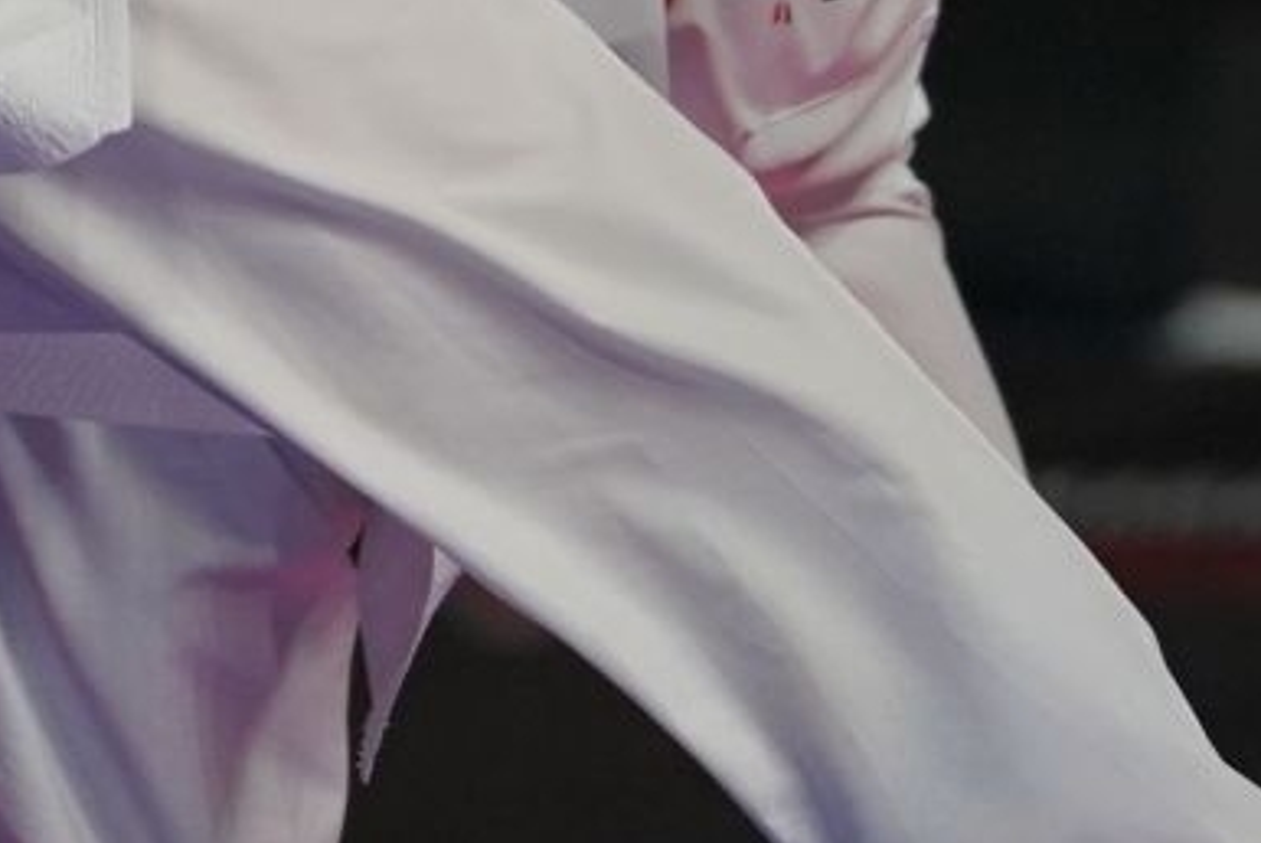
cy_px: -608
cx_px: -441
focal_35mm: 1398
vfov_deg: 1.0
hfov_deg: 1.5
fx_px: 49004
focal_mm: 200
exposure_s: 1/1000
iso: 800
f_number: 2.8
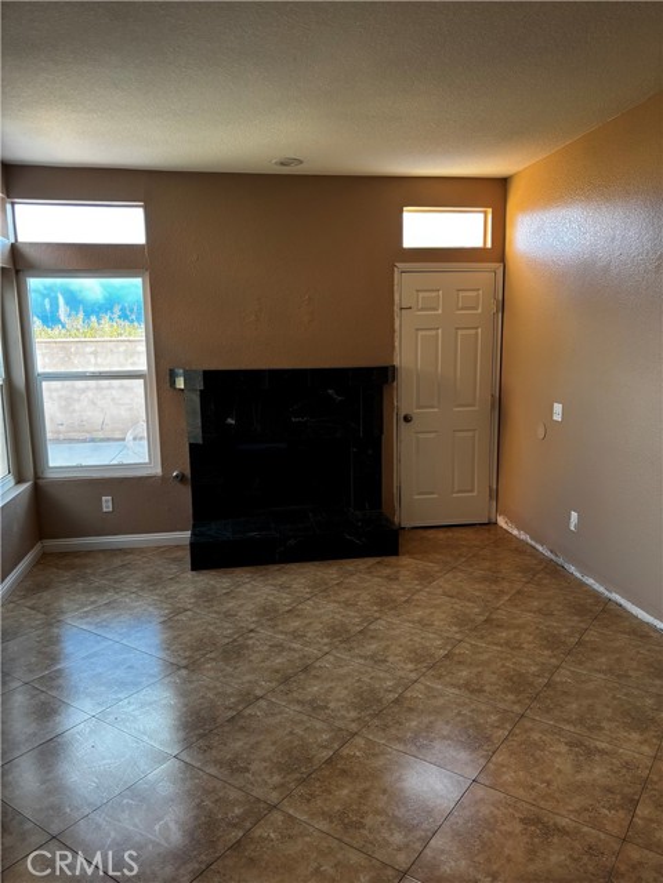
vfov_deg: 67.3
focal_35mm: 26
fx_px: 664
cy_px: 442
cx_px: 332
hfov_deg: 53.1
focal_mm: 5.96
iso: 125
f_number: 1.6
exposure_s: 1/88
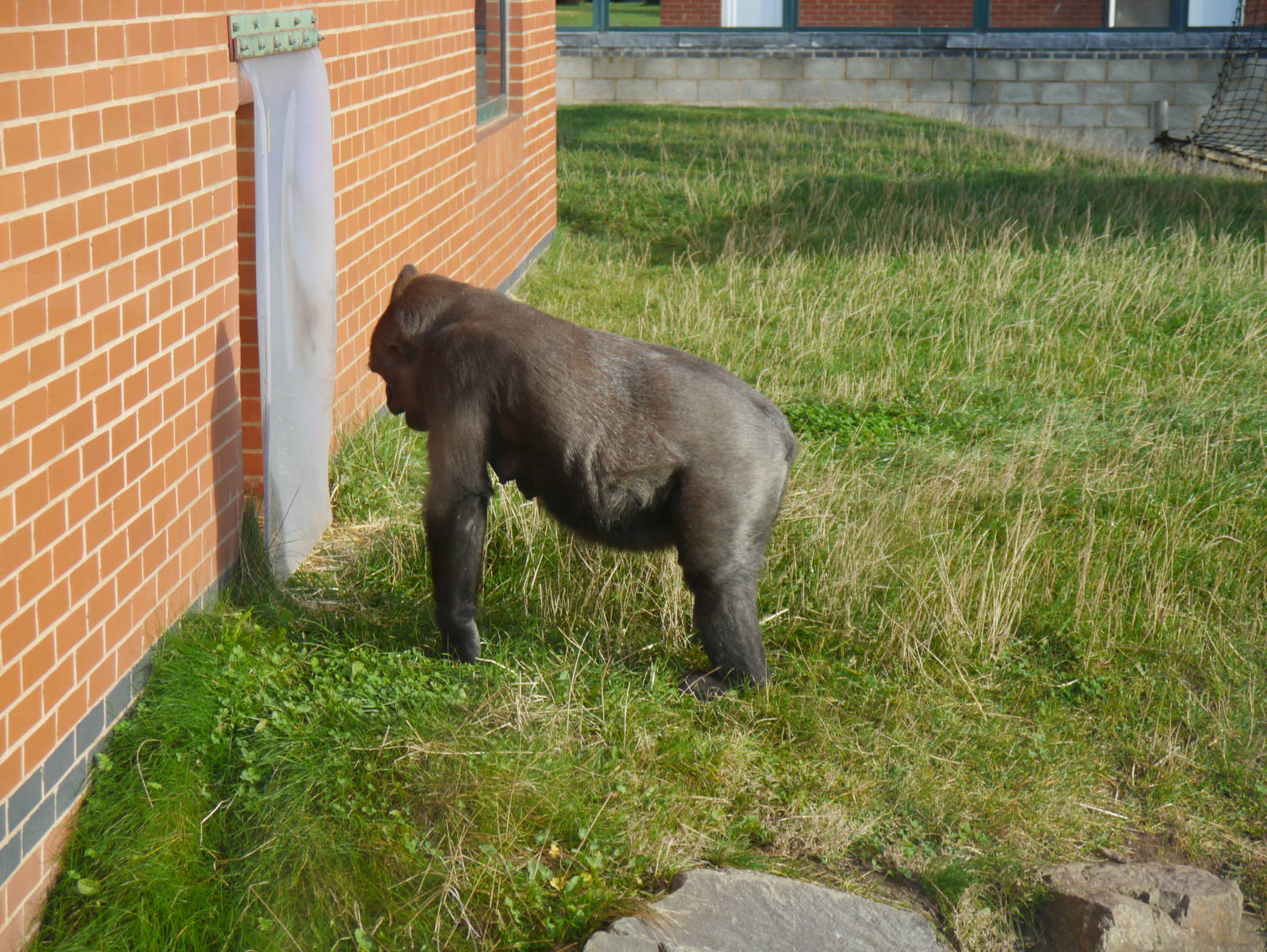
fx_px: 3076
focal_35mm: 84
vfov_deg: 17.6
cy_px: 476
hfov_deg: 23.3
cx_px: 634
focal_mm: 42
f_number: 5.6
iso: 160
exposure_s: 1/200
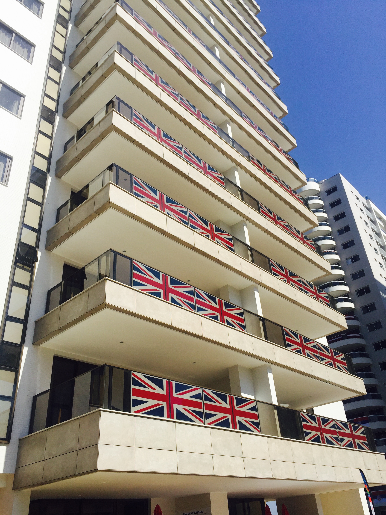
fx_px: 431
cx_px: 193
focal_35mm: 29
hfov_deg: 48.2
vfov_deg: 61.7
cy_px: 258
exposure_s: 1/3300
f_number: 2.2
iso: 32
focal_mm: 4.15
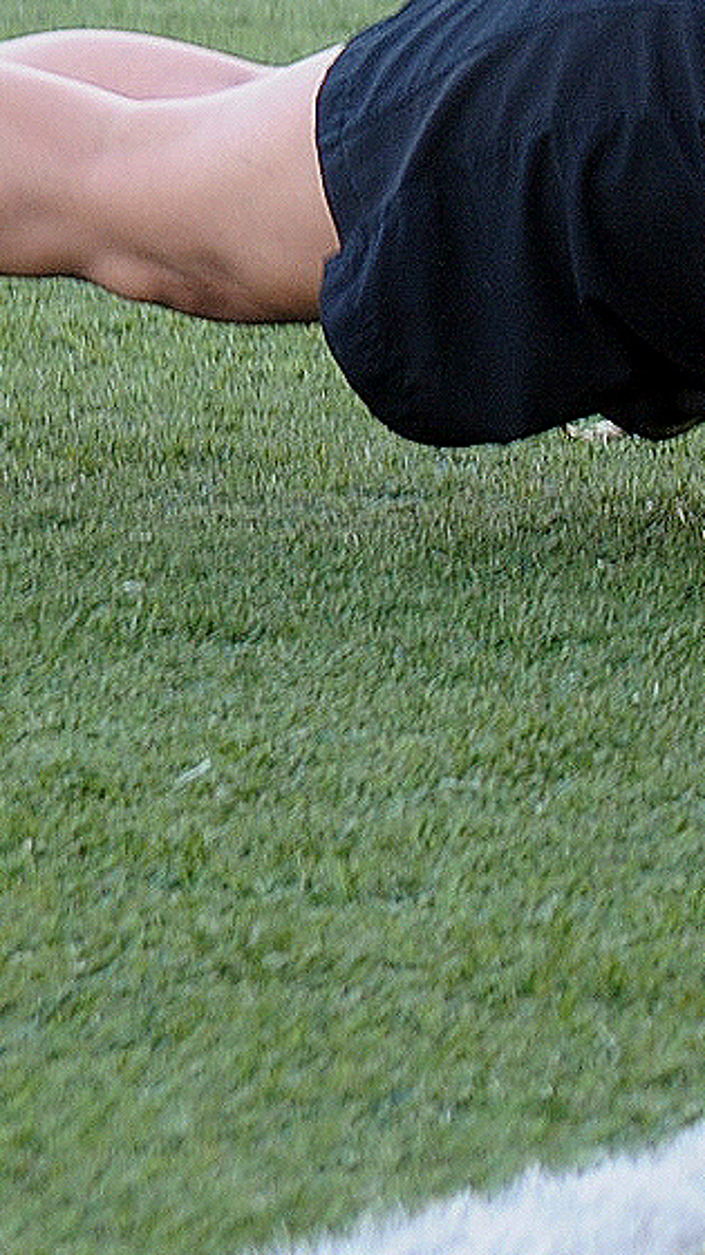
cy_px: -148
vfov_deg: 6.2
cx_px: 1688
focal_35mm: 348
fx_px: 11581
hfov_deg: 3.4
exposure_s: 1/60
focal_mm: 58
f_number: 4
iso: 200
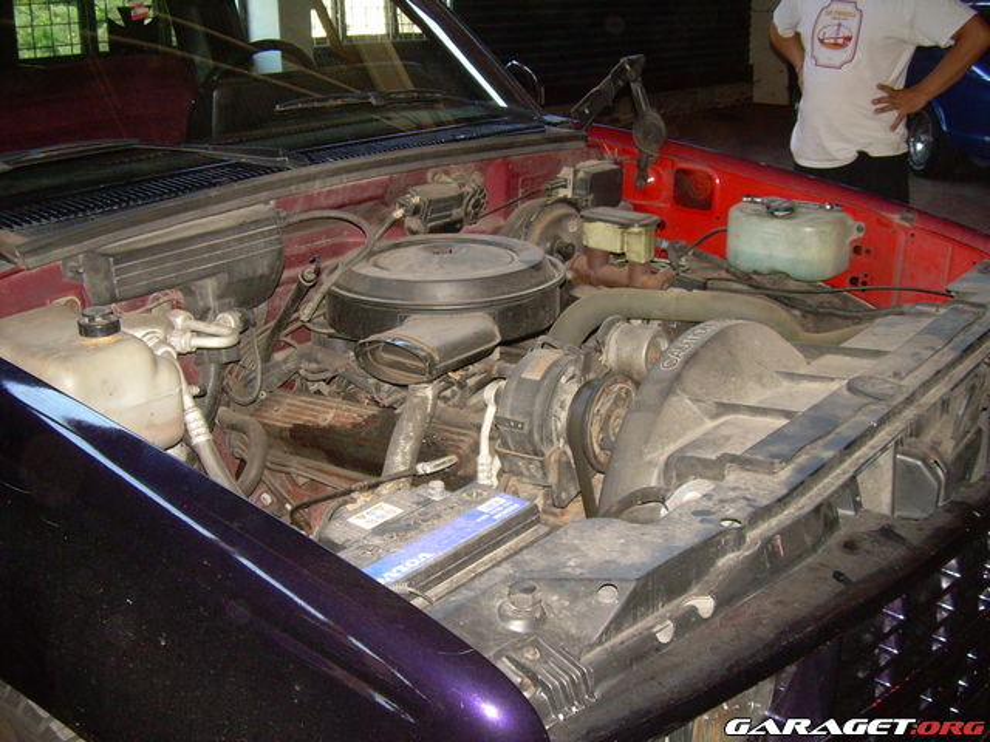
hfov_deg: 49.0
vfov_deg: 37.7
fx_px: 1087
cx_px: 495
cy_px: 371
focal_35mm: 38
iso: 200
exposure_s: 1/60
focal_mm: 6.3
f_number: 2.8
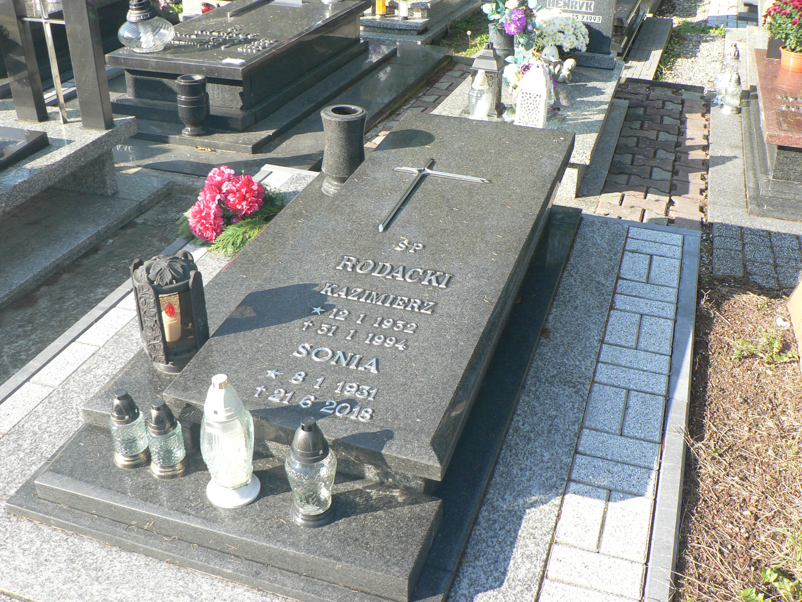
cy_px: 301
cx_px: 401
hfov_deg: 51.4
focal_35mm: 36
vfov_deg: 39.7
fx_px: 834
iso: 80
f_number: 4
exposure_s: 1/125
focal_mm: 6
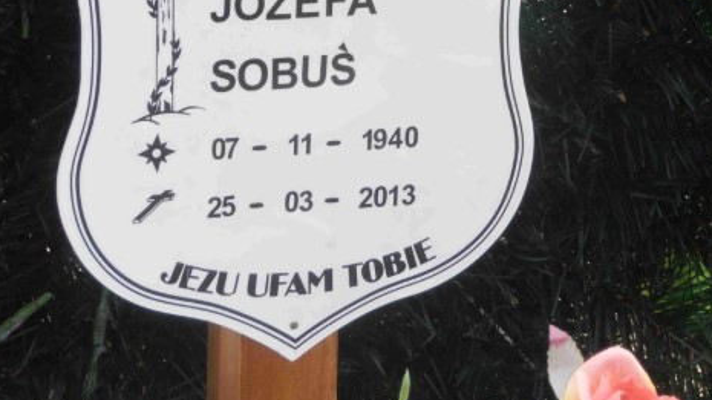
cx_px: 351
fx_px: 4699
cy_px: 92
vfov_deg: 4.9
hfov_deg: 8.7
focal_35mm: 249
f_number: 5.9
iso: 100
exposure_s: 1/100
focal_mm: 29.44
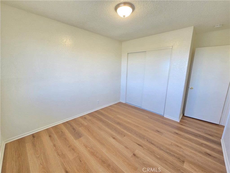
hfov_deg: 106.2
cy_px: 86
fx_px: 86
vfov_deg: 89.9
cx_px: 115
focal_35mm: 13
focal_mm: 2.2
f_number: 2.2
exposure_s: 1/60
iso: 160
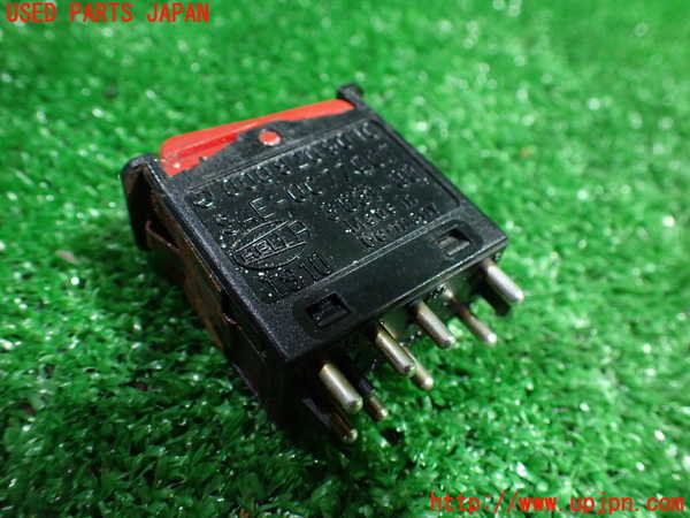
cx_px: 345
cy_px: 259
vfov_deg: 46.8
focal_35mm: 30
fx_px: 598
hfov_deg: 60.0
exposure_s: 1/50
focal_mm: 5.4
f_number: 2.3
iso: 800
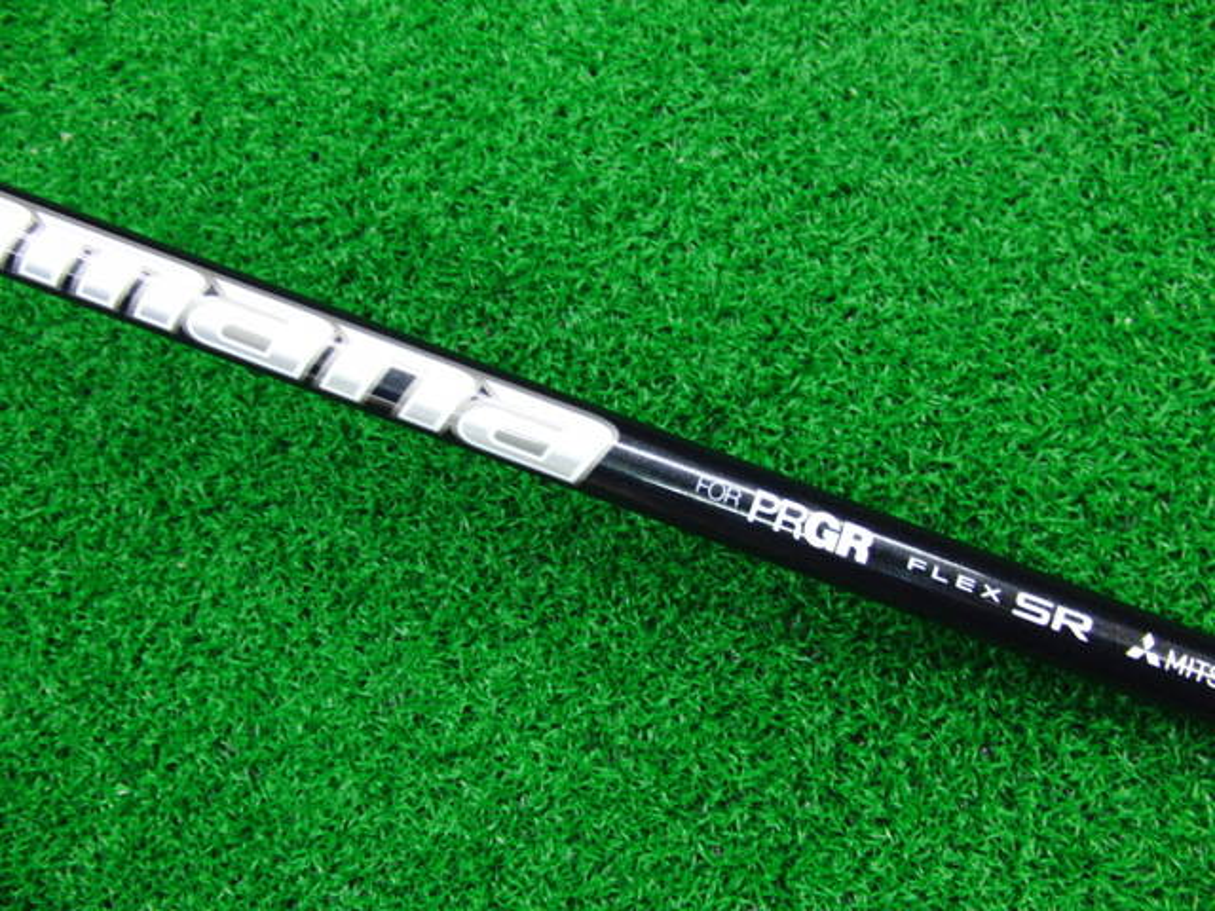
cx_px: 608
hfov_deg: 50.1
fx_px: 1299
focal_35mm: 37
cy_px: 456
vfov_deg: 38.7
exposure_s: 1/30
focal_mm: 6.42
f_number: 3.6
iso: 400
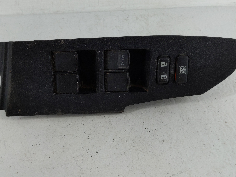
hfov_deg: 51.2
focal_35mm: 36
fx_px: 245
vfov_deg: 39.6
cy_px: 75
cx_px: 101
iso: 62
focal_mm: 4.38
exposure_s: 1/124
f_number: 1.73
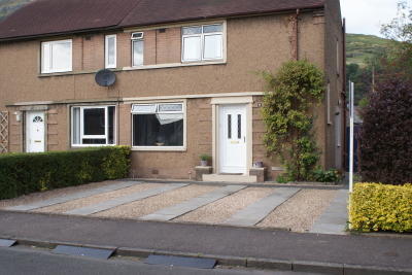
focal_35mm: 39
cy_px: 138
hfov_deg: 49.5
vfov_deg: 34.2
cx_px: 206
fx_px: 446
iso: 100
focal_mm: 26
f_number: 8
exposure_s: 1/80
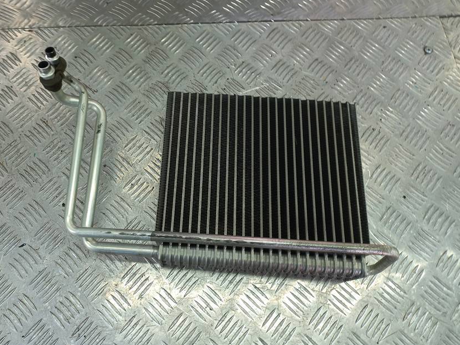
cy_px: 148
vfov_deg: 45.3
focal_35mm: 31
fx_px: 412
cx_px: 186
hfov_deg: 57.9
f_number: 1.8
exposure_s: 1/50
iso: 50
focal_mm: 4.6
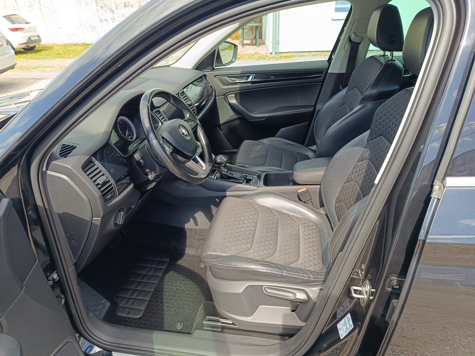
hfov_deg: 71.6
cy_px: 178
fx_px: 329
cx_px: 238
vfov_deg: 56.8
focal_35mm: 24
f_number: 1.88
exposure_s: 1/125
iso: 50
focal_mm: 5.59
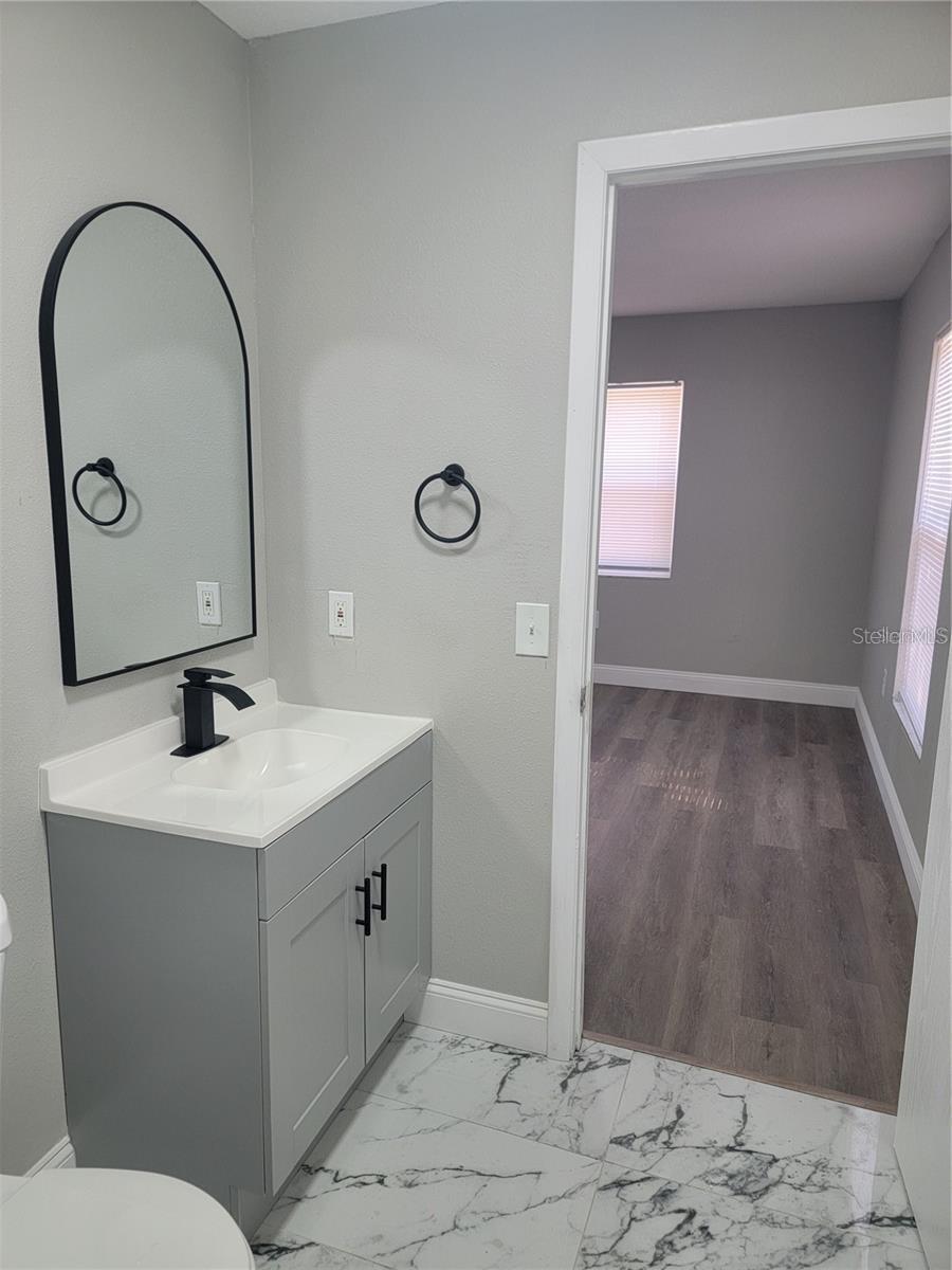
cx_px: 476
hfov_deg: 56.8
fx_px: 880
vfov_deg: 71.6
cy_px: 635
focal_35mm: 24
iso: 160
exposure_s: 1/120
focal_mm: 6.7
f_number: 1.8
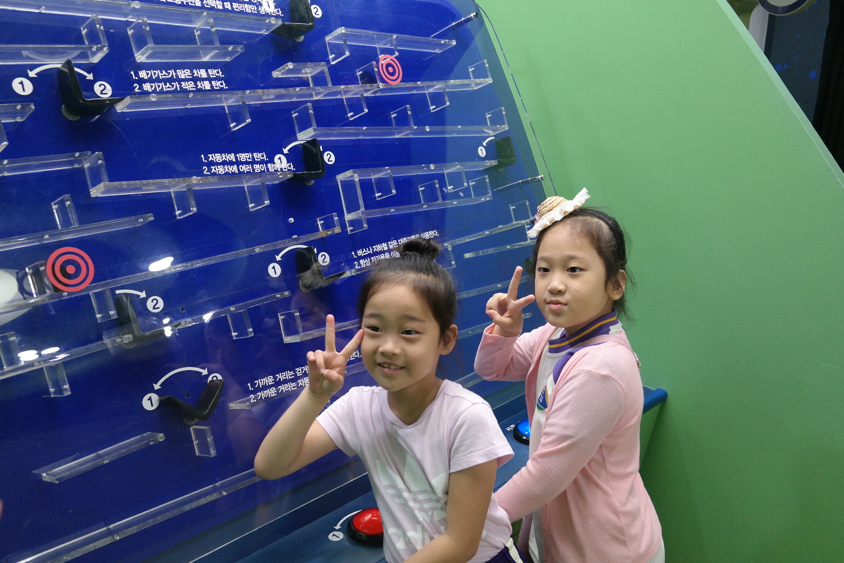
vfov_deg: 43.6
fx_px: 703
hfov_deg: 61.9
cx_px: 422
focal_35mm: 30
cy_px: 282
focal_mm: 20
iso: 800
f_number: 3.5
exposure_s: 1/40
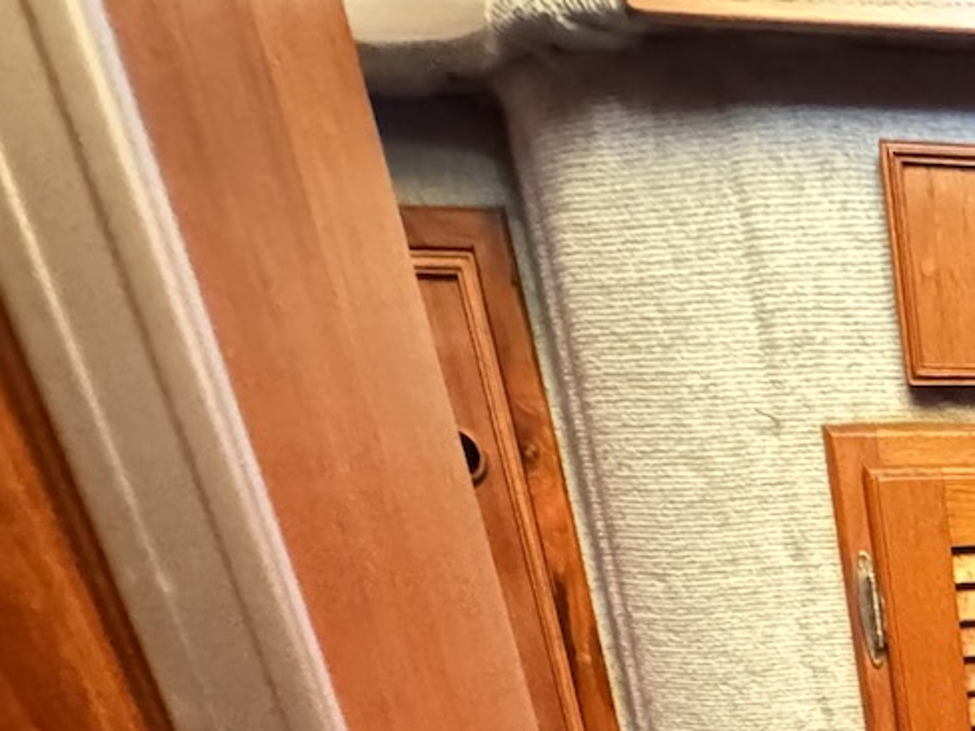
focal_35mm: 43
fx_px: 1211
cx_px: 1223
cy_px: 1068
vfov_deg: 25.9
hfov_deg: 33.7
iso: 2500
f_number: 2.2
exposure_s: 1/23
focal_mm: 2.22
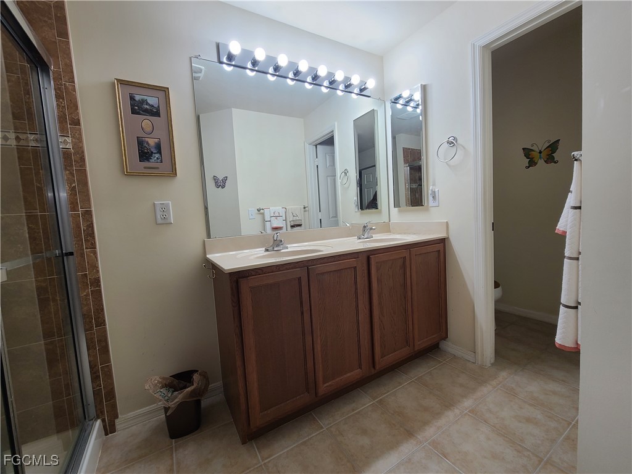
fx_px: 237
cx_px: 316
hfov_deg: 106.2
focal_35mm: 13
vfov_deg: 89.9
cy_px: 237
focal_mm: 2.2
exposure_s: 1/60
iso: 64
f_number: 2.2
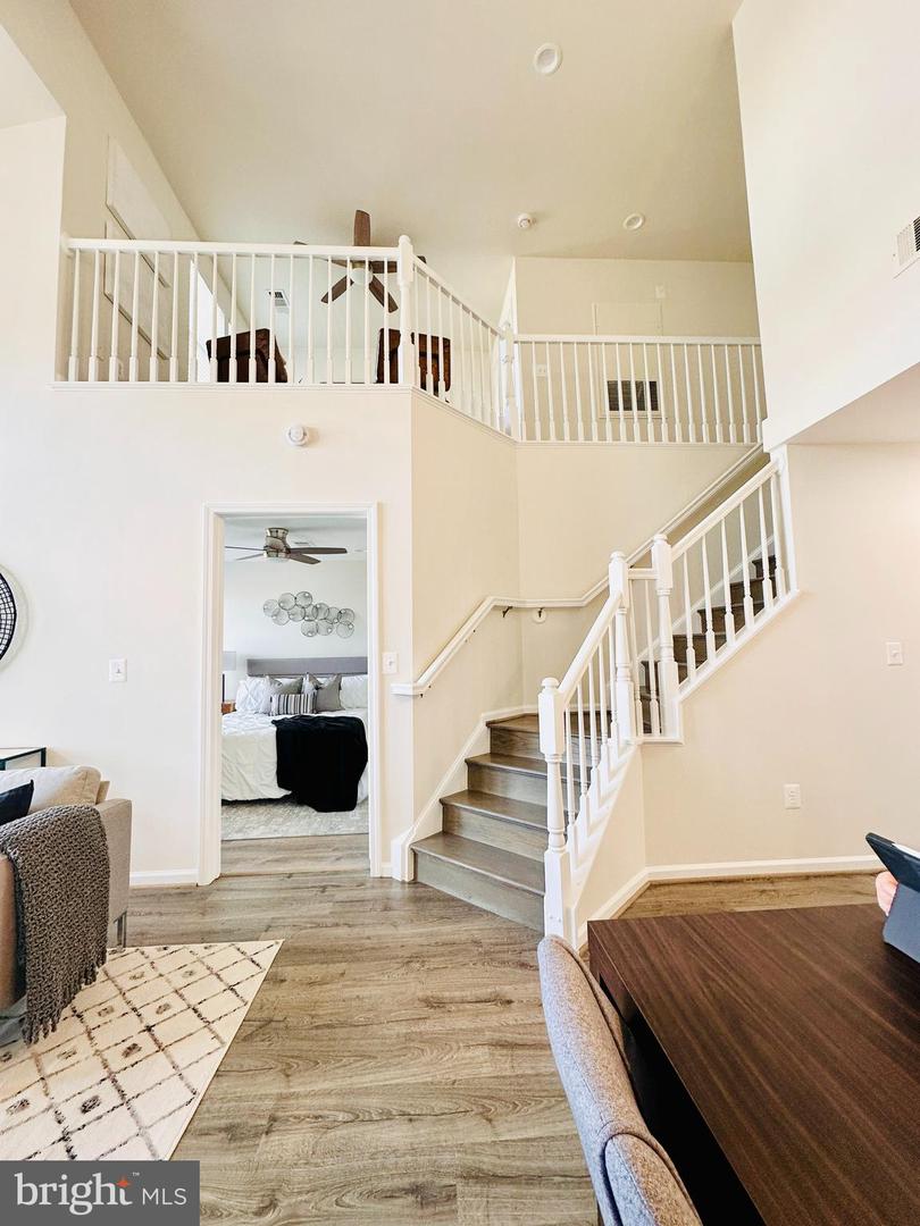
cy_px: 613
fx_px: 496
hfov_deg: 85.7
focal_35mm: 14
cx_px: 460
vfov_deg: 102.1
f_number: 2.2
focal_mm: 2.22
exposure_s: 1/120
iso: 160
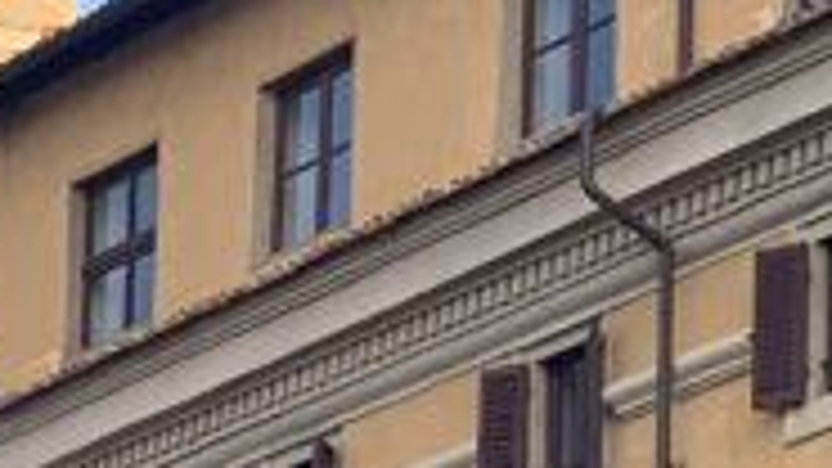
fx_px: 6926
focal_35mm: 314
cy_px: 2228
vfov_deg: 3.6
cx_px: -643
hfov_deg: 6.7
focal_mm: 6
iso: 16
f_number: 2.4
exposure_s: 1/266
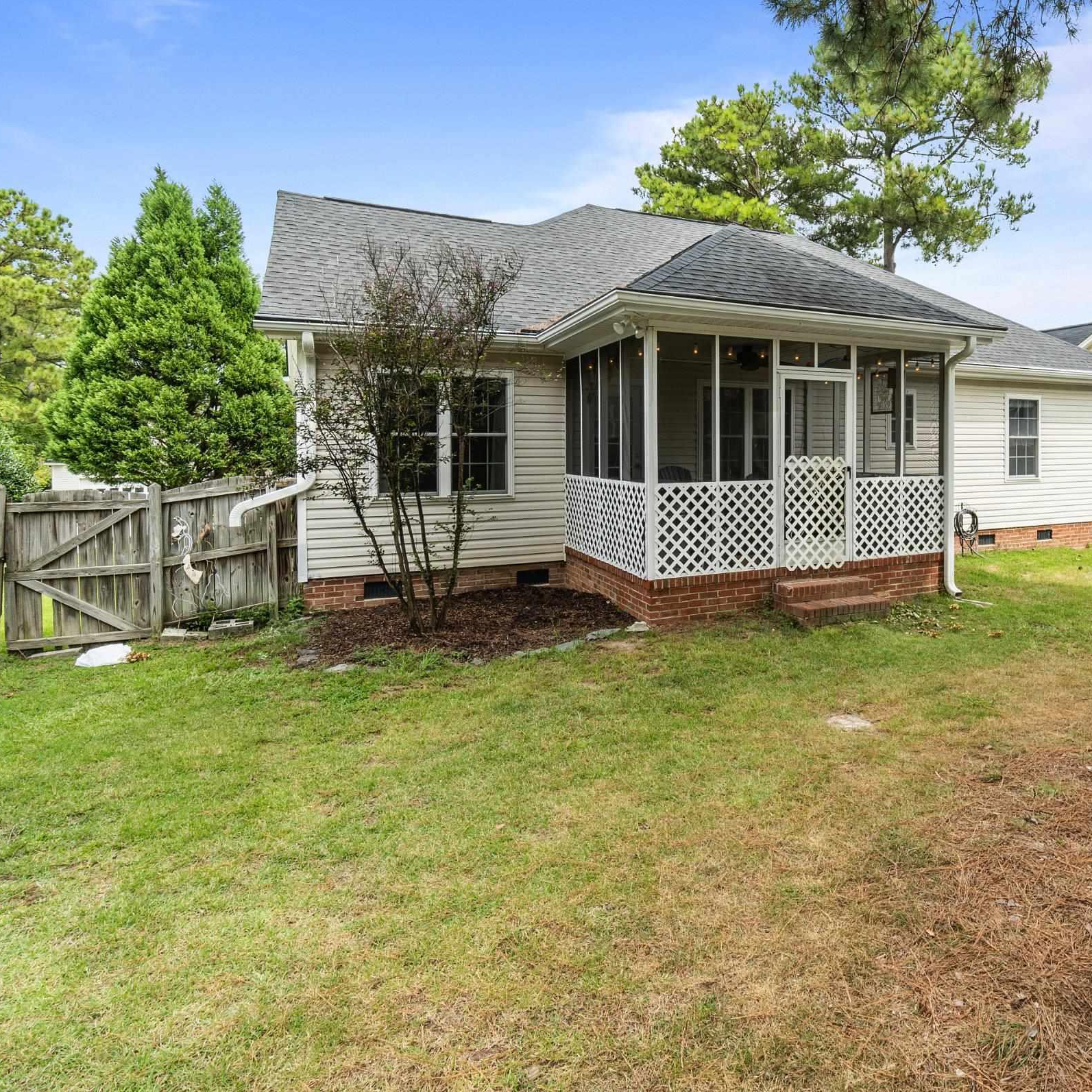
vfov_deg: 74.8
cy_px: 522
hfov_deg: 72.0
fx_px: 714
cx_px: 749
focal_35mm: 20
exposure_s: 1/125
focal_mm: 10
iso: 250
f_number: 8
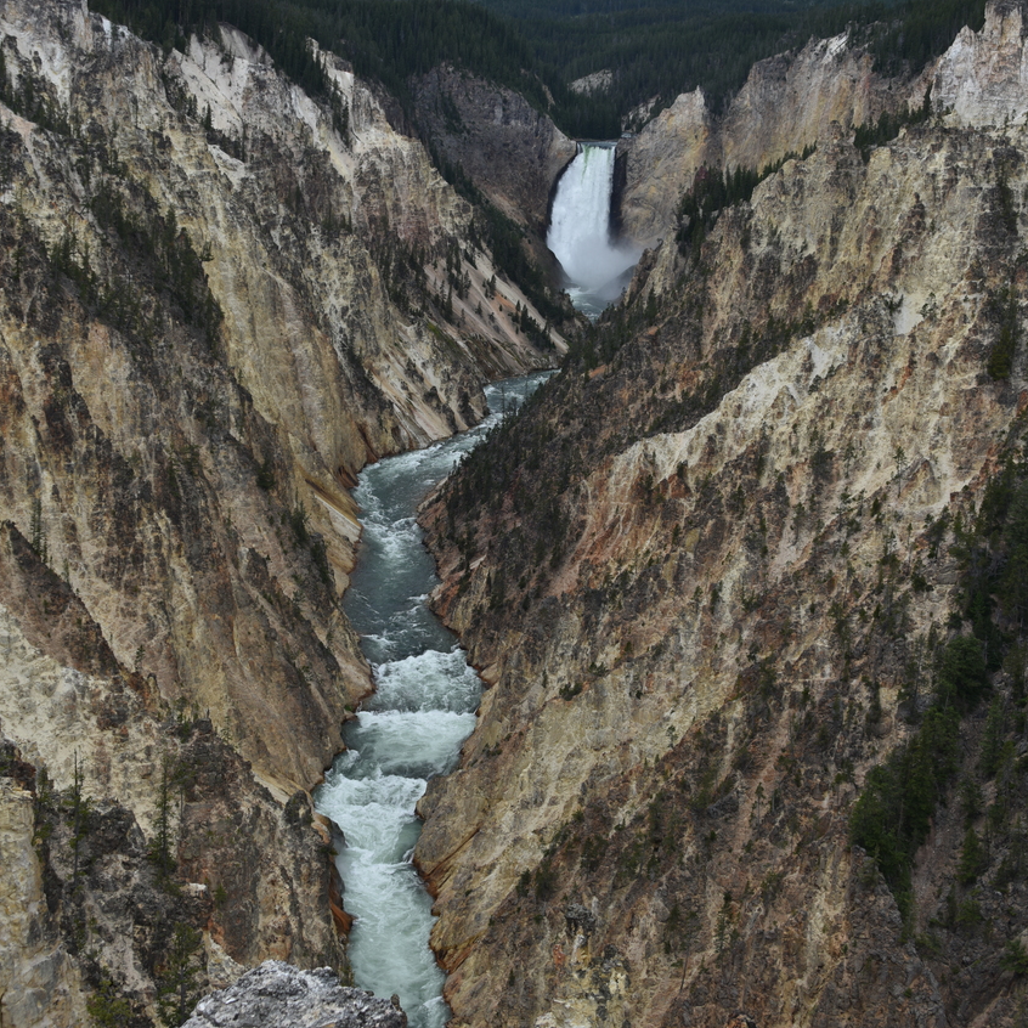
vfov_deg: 31.6
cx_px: 515
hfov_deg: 31.6
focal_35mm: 54
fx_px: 1814
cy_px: 470
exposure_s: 1/250
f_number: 8
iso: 100
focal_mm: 42
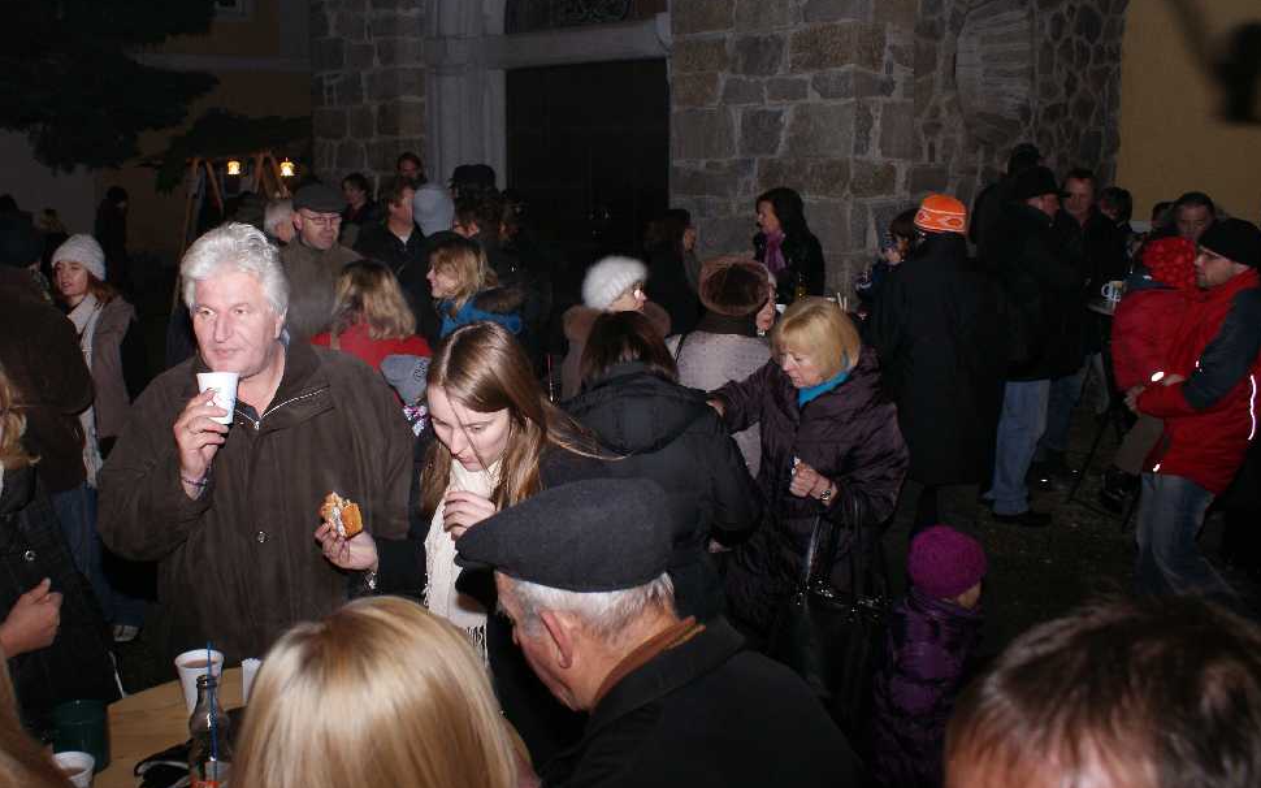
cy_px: 351
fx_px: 1134
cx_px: 525
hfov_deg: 57.8
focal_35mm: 33
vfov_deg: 38.3
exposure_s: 1/60
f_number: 5.6
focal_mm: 18
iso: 400
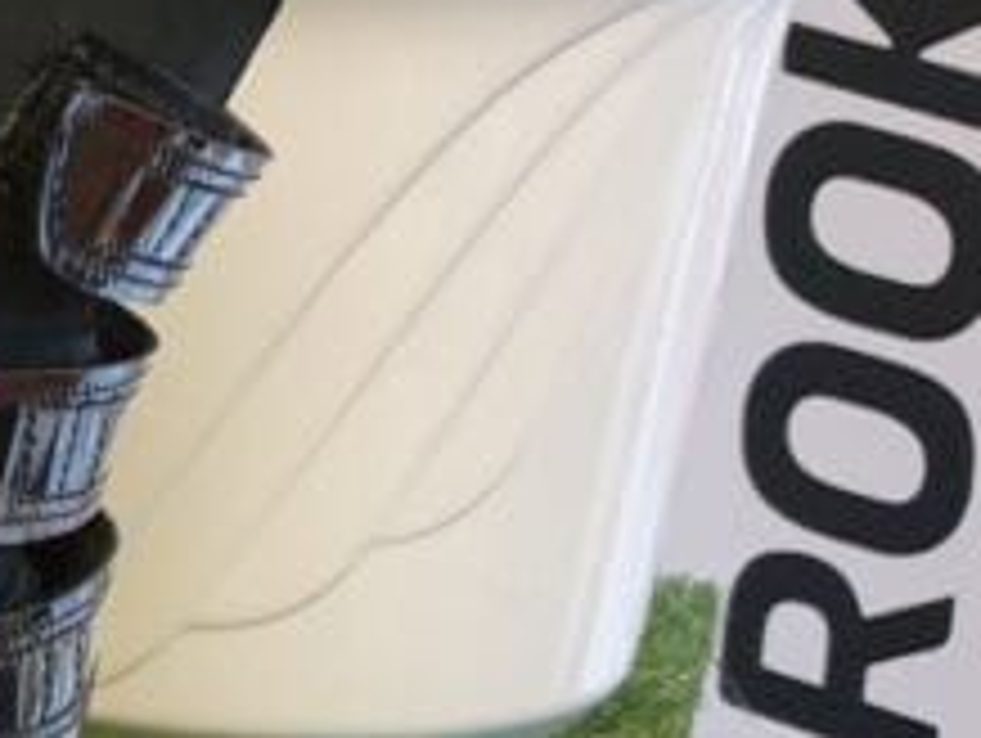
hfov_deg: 13.7
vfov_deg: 12.0
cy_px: 814
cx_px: -999
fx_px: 3461
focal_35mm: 122
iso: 320
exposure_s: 1/50
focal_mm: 4.3
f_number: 1.5
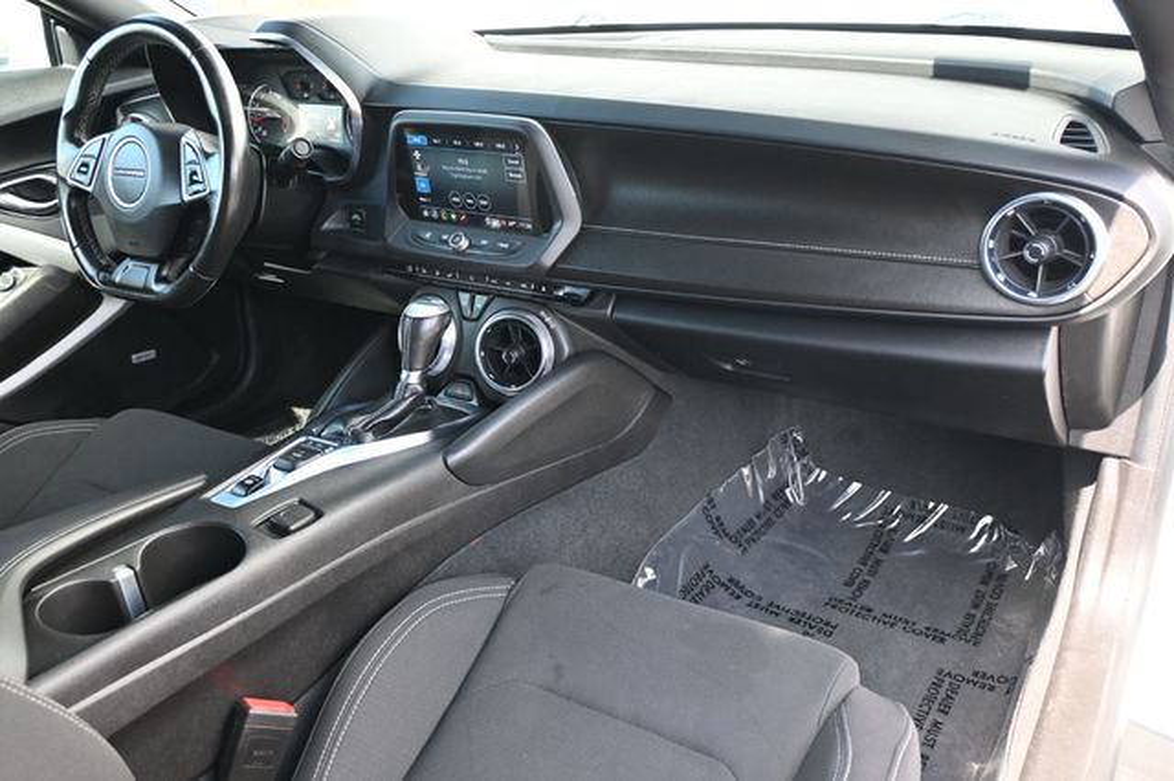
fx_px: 1002
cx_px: 587
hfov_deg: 60.7
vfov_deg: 42.6
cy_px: 390
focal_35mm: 31
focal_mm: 20.5
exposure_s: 1/125
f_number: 3.8
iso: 720
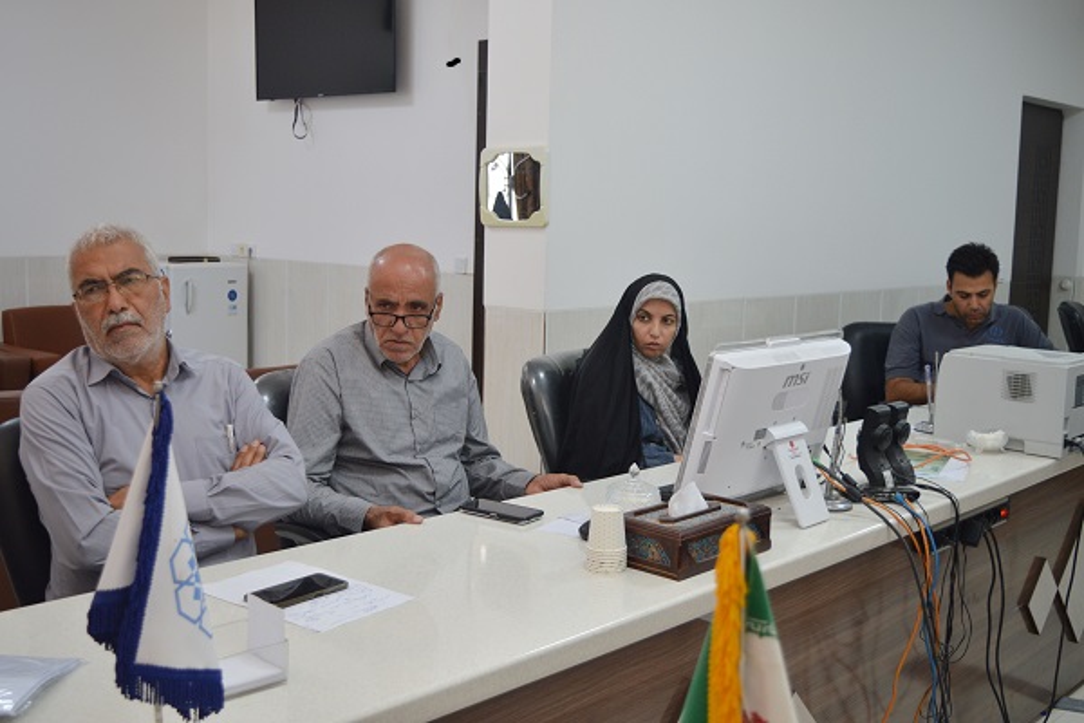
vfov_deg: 33.0
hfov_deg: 47.9
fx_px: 1219
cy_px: 362
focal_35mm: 40
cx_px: 542
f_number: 4.2
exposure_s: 1/80
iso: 400
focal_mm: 27
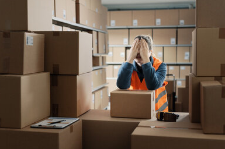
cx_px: 113
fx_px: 325
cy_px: 74
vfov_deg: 25.9
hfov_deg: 38.2
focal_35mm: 52
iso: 250
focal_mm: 50
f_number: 2.5
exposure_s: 1/50
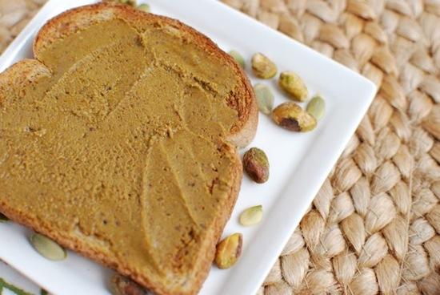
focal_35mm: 52
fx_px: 642
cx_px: 220
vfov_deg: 25.8
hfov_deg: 37.8
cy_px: 148
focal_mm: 35
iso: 800
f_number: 3.5
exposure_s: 1/80
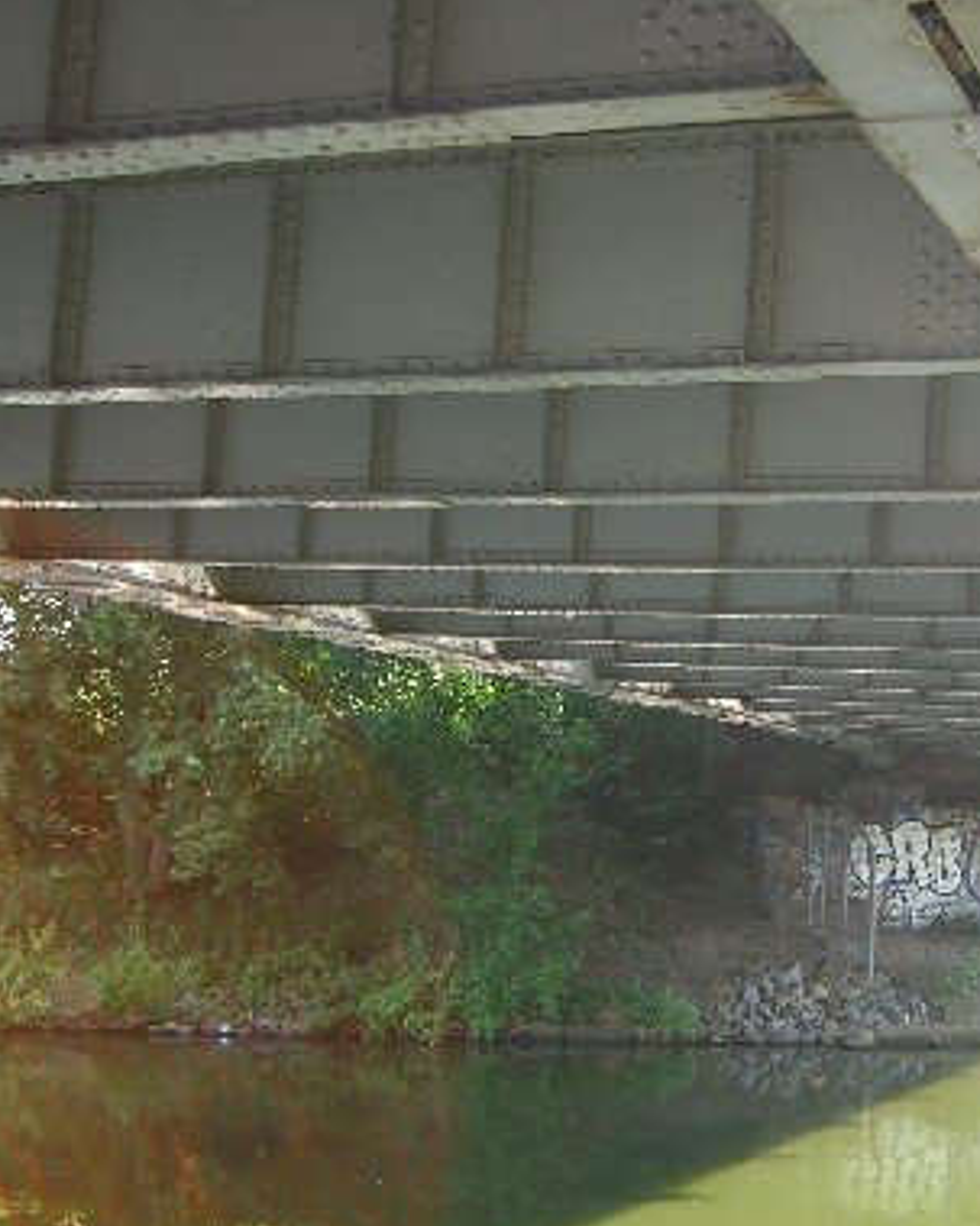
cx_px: 807
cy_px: 623
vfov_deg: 33.0
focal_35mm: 57
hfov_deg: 26.1
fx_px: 2067
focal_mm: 7.9
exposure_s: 1/80
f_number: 2.8
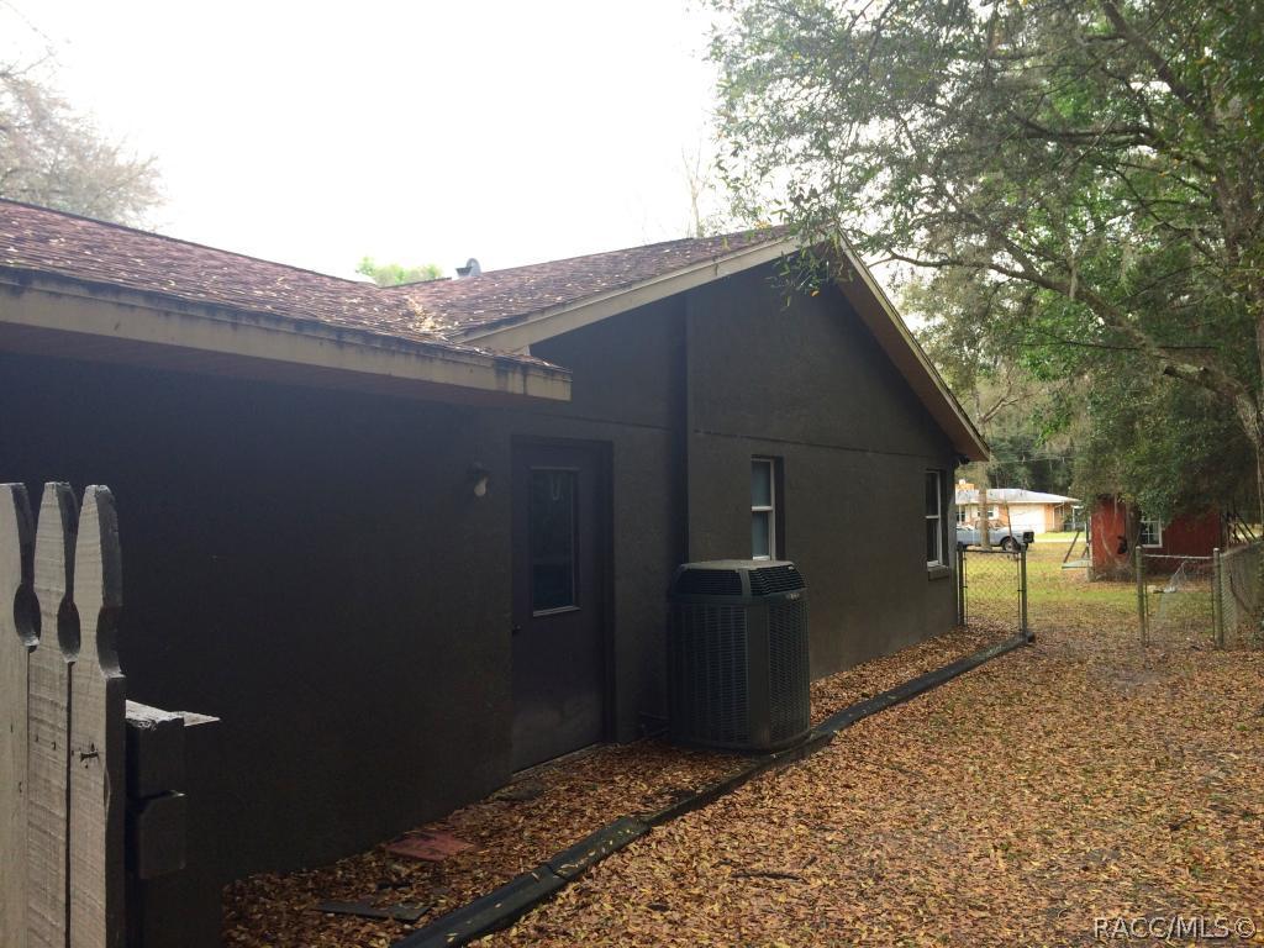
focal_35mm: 29
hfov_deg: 61.7
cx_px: 632
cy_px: 474
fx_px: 1059
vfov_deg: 48.2
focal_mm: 4.15
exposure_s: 1/321
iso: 32
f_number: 2.2
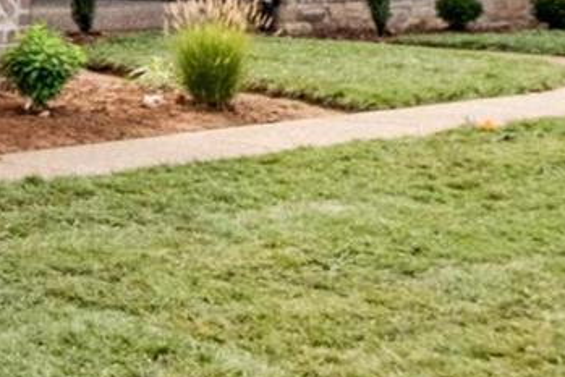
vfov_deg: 8.0
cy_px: -369
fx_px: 2591
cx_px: -290
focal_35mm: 165
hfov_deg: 11.9
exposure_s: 1/400
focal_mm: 18
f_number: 8
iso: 400
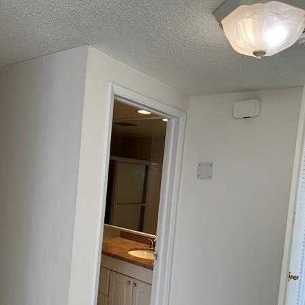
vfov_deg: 52.0
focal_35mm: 31
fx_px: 309
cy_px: 188
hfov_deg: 52.5
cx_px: 153
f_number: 1.5
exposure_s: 1/160
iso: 64
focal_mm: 5.7
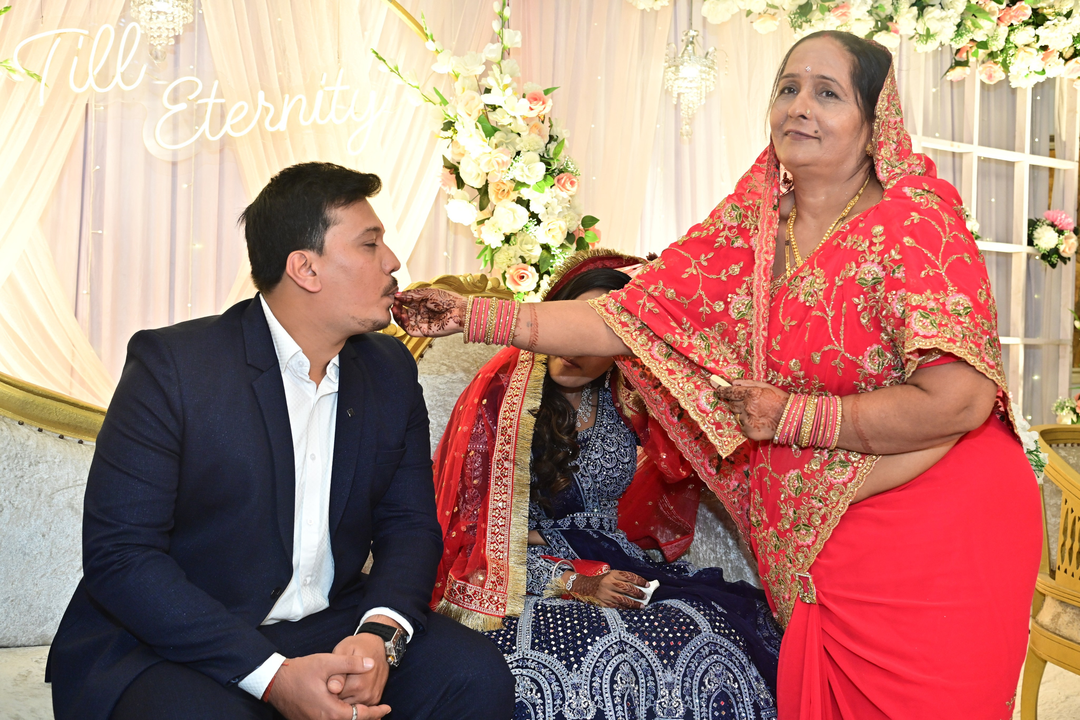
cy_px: 360
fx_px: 1140
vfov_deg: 35.1
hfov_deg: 50.7
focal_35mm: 38
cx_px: 540
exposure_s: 1/160
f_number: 5
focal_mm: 38
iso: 1250
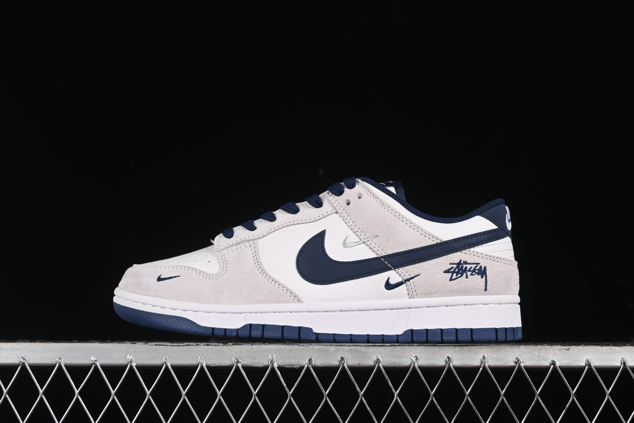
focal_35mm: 75
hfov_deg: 27.0
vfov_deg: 18.2
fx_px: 1321
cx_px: 317
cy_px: 212
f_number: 8
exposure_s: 1/80
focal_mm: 50
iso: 160
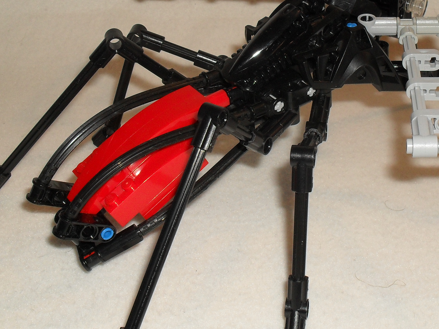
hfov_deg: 31.9
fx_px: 761
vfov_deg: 24.3
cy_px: 123
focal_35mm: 60
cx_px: 289
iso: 100
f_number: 8.4
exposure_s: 1/45
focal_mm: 6.3
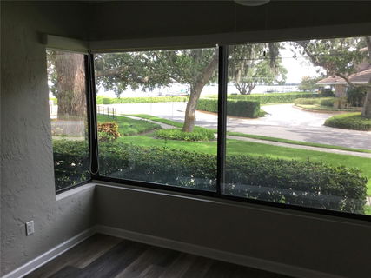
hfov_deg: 58.4
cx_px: 186
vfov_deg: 45.4
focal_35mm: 31
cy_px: 139
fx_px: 332
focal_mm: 3.3
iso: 40
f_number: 2.4
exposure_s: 1/120
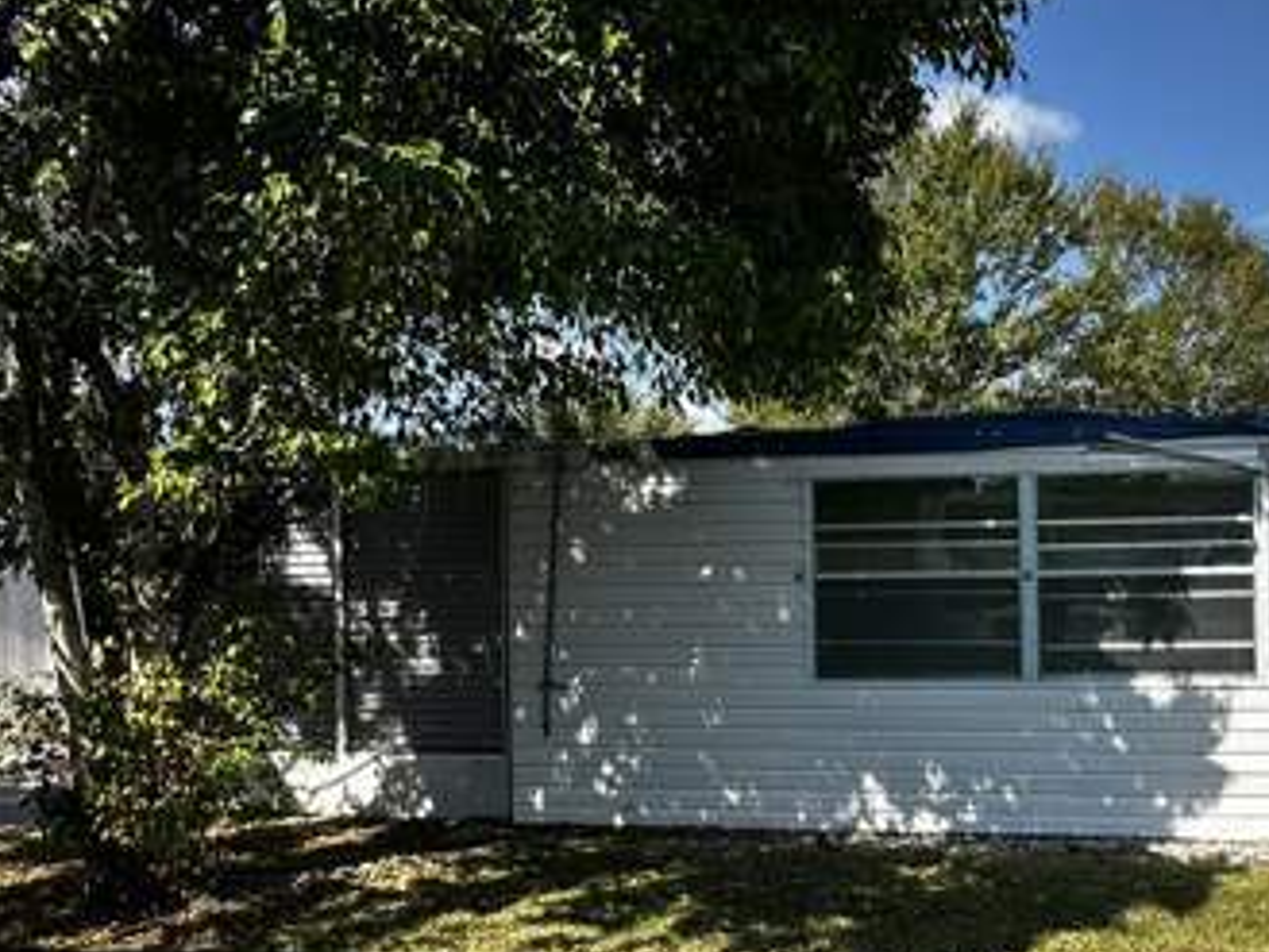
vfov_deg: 41.7
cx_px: 852
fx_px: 1247
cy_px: 559
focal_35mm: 34
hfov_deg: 52.8
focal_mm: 2.22
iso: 50
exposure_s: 1/1335
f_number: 2.2
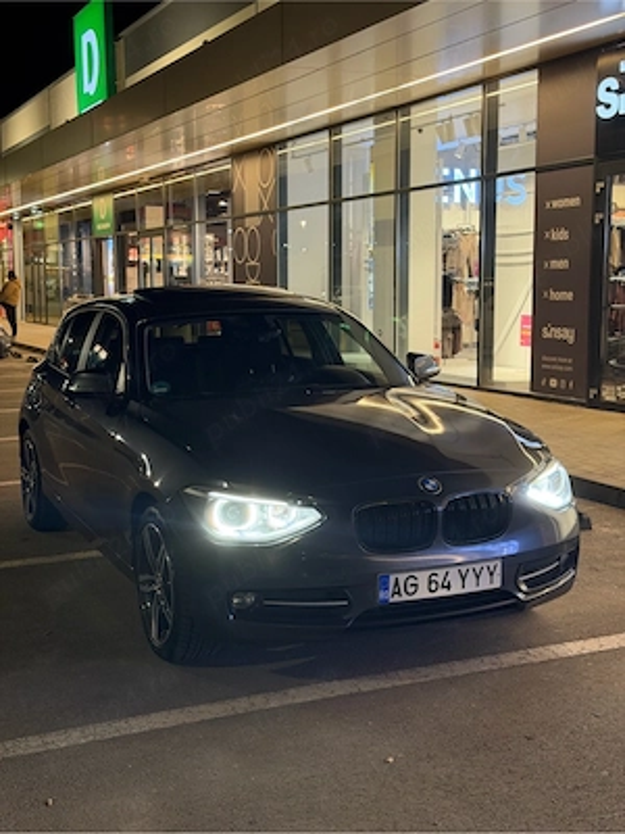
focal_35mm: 48
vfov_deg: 39.7
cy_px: 417
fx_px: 1156
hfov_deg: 30.3
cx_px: 312
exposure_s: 1/50
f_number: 1.78
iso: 200
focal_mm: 6.76
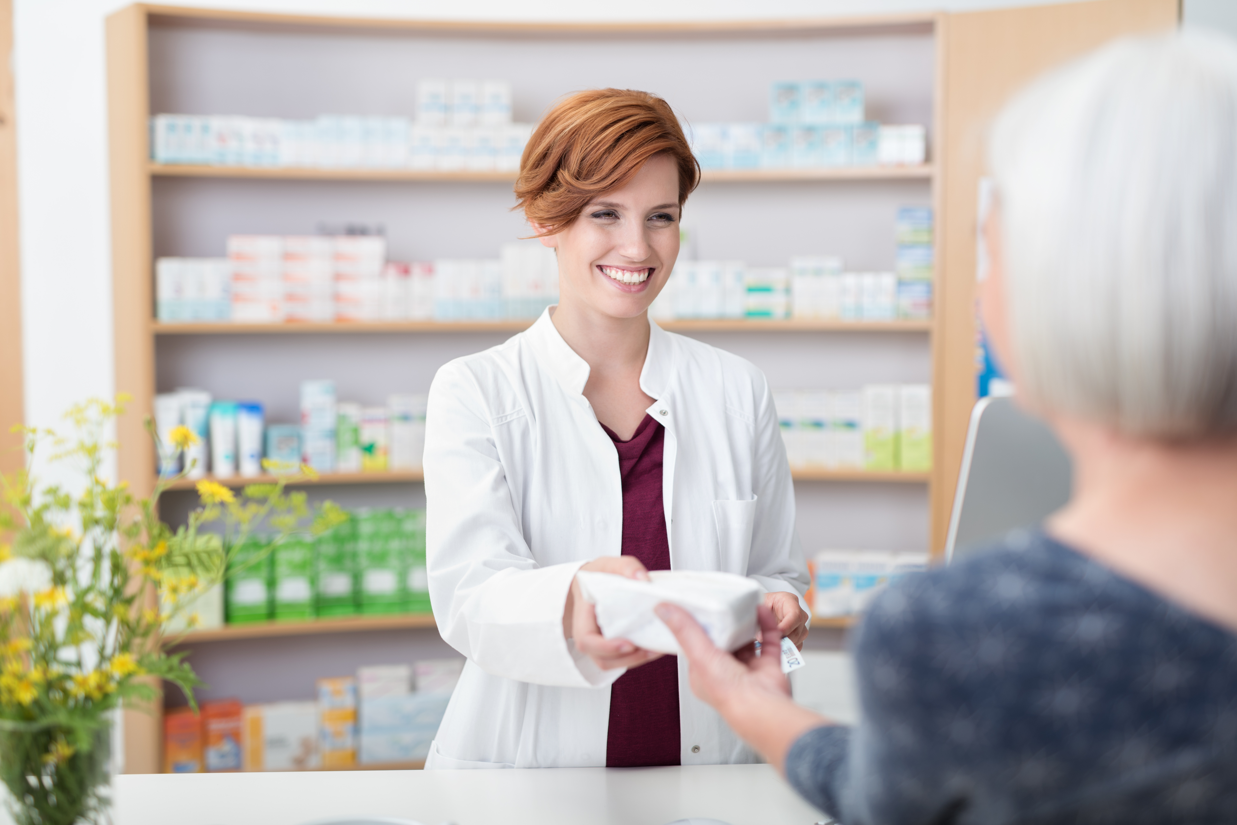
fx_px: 1719
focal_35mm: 50
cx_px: 618
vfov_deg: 27.0
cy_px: 412
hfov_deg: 39.6
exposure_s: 1/200
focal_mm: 50
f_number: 2.2
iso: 64
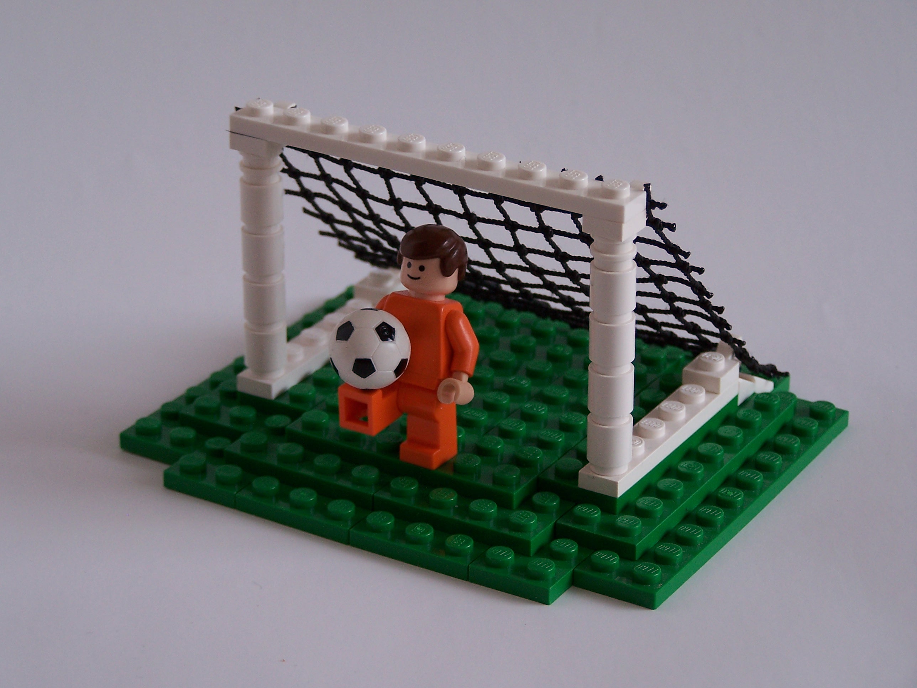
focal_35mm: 105
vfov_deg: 14.1
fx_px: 2782
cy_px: 344
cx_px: 458
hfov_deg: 18.7
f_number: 3.2
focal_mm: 17.5
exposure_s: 1/3
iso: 80
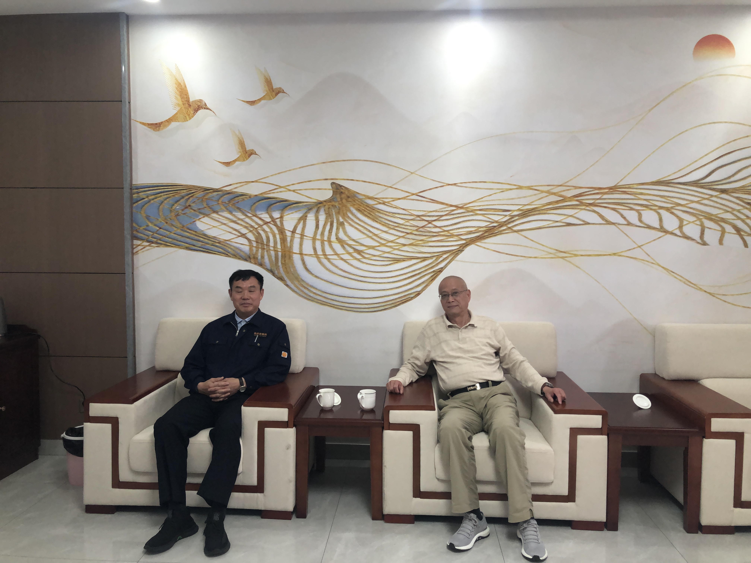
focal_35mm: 28
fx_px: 607
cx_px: 376
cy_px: 282
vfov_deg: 49.7
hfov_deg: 63.4
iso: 125
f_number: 1.8
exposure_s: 1/100
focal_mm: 3.99
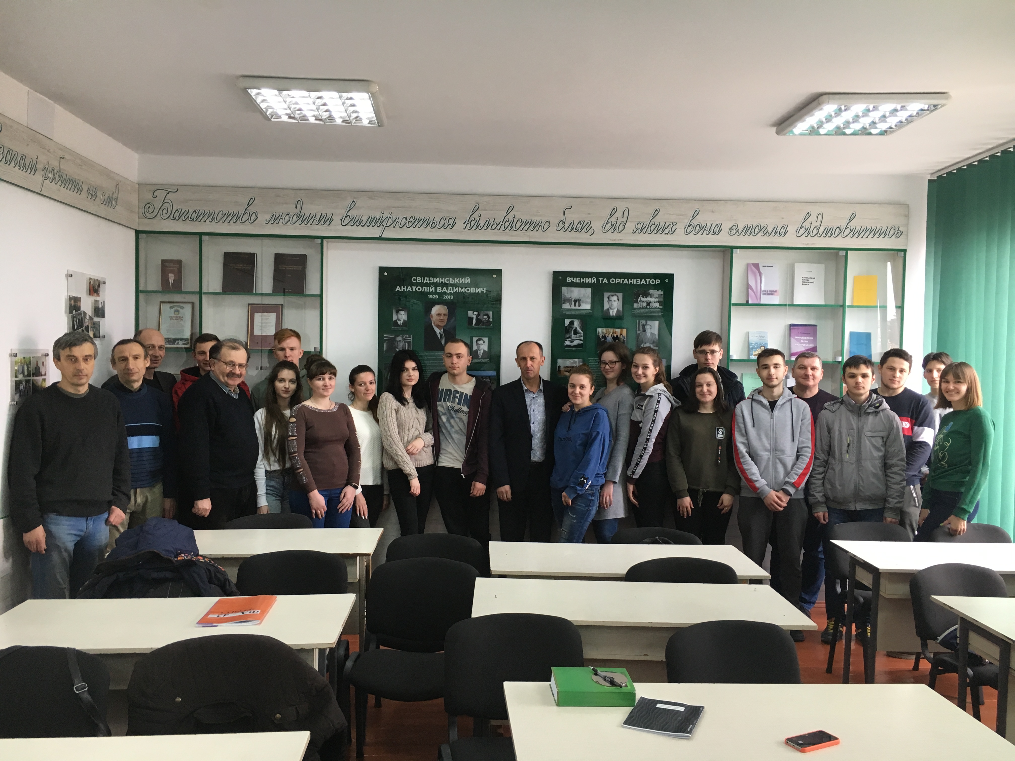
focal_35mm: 29
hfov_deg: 61.7
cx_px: 508
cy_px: 380
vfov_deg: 48.2
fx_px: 850
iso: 50
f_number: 2.2
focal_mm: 4.15
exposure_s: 1/33
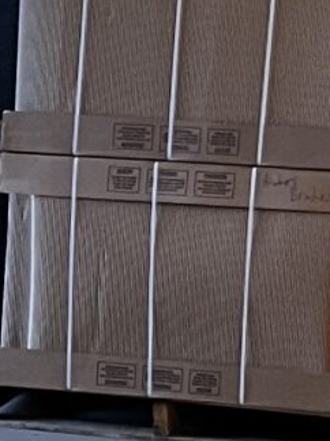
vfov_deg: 9.4
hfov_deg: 7.0
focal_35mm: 206
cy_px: 587
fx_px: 2620
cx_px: -299
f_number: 1.6
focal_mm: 5.1
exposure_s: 1/61
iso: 125
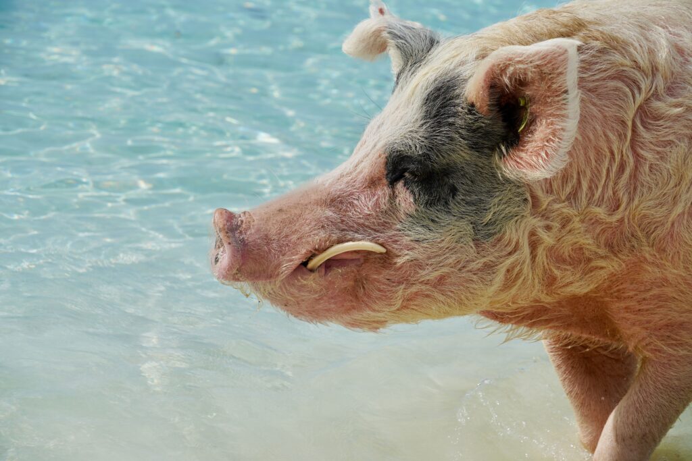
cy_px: 230
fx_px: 3249
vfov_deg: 8.1
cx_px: 346
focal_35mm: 169
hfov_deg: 12.2
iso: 100
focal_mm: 169
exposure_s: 1/500
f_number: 9
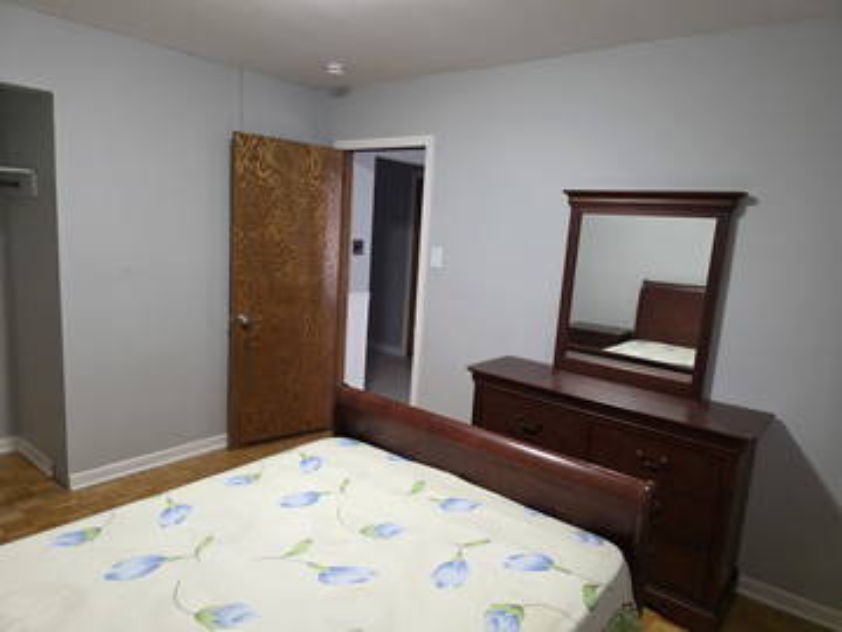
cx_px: 421
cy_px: 316
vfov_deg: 58.9
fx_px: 559
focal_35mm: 23
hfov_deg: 73.9
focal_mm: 6.3
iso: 800
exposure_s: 1/120
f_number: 1.7
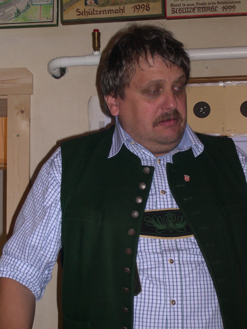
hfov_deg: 13.0
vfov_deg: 17.3
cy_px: 164
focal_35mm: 114
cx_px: 124
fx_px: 1085
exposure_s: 1/60
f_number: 4.9
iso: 320
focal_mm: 24
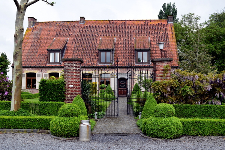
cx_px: 112
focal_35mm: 42
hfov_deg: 46.4
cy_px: 75
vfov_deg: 31.9
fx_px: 262
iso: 400
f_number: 10
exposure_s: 1/320
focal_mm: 28
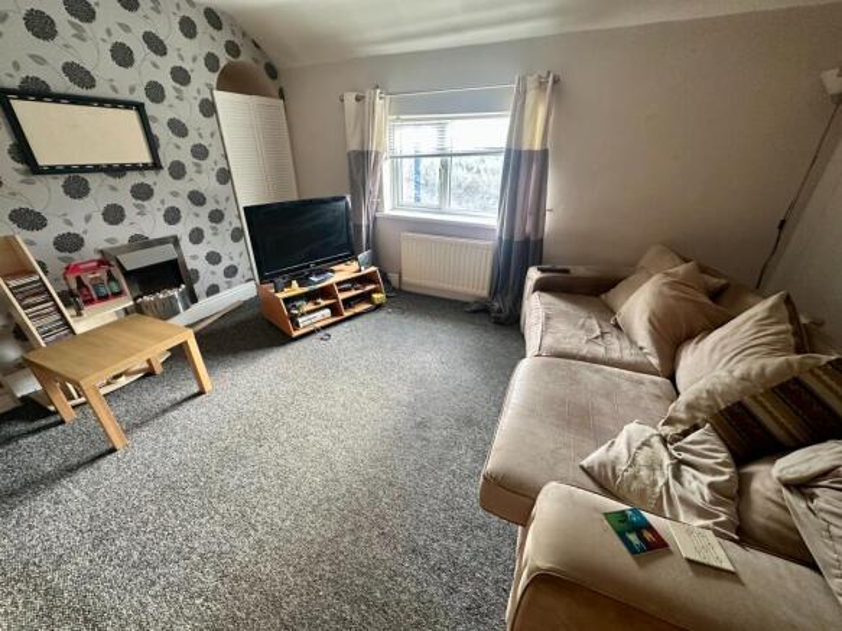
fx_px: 340
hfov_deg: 102.1
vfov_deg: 85.7
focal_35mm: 14
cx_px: 421
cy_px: 316
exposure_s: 1/99
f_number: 2.2
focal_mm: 2.22
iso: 200
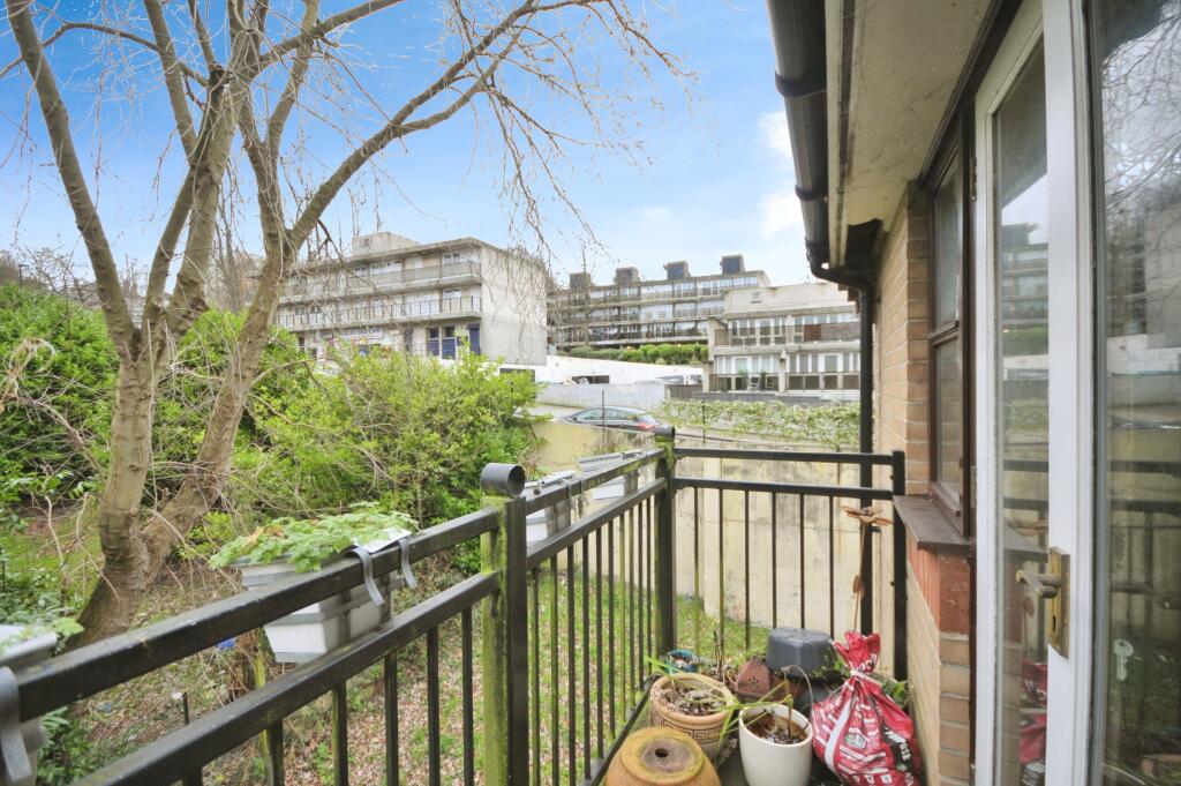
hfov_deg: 100.4
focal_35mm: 15
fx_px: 492
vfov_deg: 77.2
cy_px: 393
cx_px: 590
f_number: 4
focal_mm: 10
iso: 200
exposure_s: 1/40
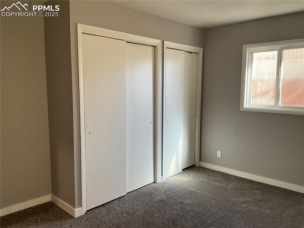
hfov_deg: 61.7
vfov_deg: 48.2
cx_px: 152
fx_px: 255
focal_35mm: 29
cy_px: 114
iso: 64
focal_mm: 3
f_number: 1.8
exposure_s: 1/97
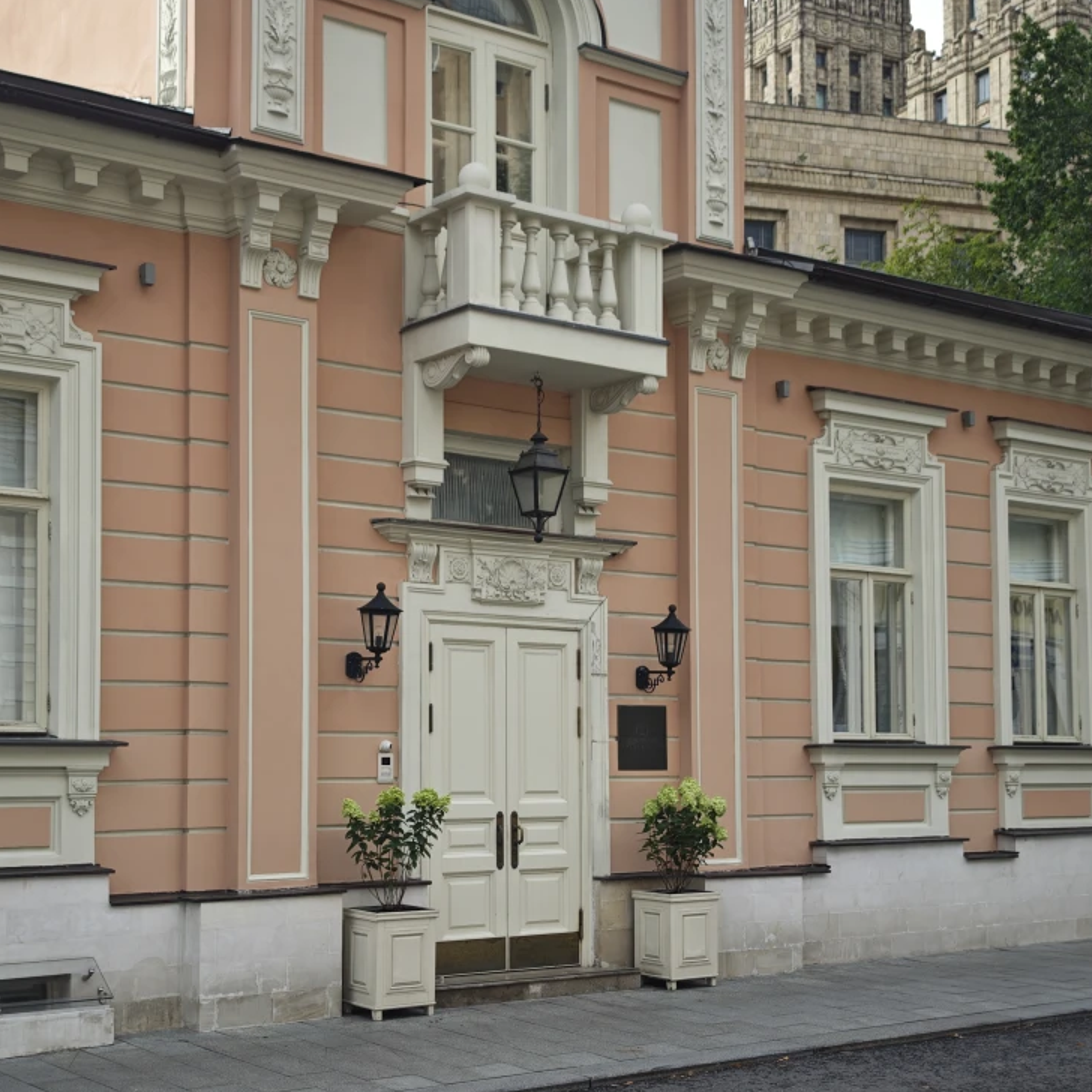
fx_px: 1820
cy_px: 670
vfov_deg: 33.3
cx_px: 489
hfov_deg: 33.4
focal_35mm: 51
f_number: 2
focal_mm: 8.72
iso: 50
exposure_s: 1/753
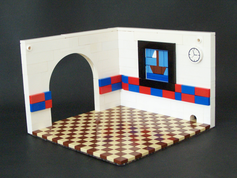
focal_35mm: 67
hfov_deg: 29.0
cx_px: 118
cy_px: 89
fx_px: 459
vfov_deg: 21.9
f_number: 3.2
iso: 400
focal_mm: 11.1
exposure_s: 1/3
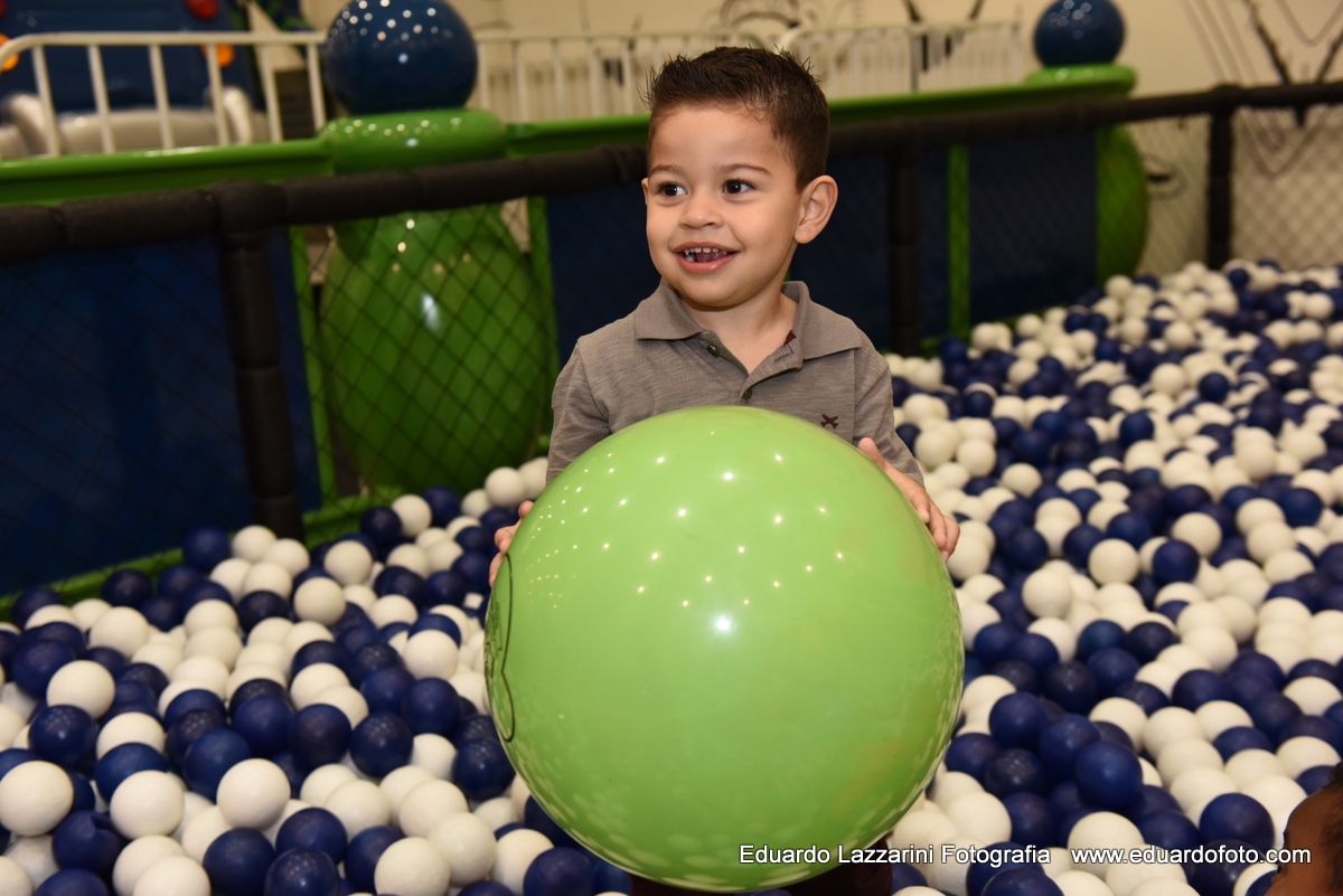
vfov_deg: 30.5
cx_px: 672
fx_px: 1642
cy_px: 448
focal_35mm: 44
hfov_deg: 44.5
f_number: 3.5
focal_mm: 44
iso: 1000
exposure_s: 1/200
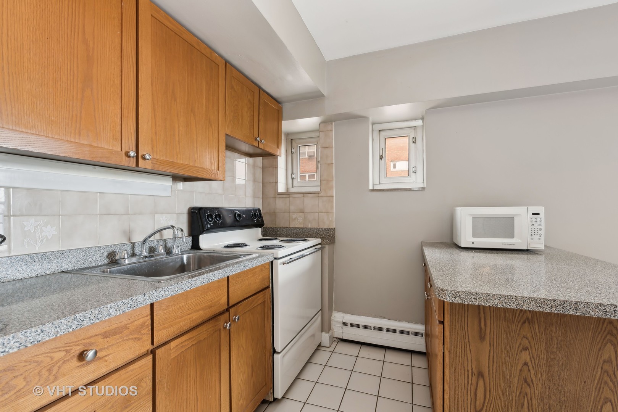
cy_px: 206
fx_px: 258
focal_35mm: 15
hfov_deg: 100.4
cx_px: 309
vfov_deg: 77.3
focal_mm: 15
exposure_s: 1/2
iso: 250
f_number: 11
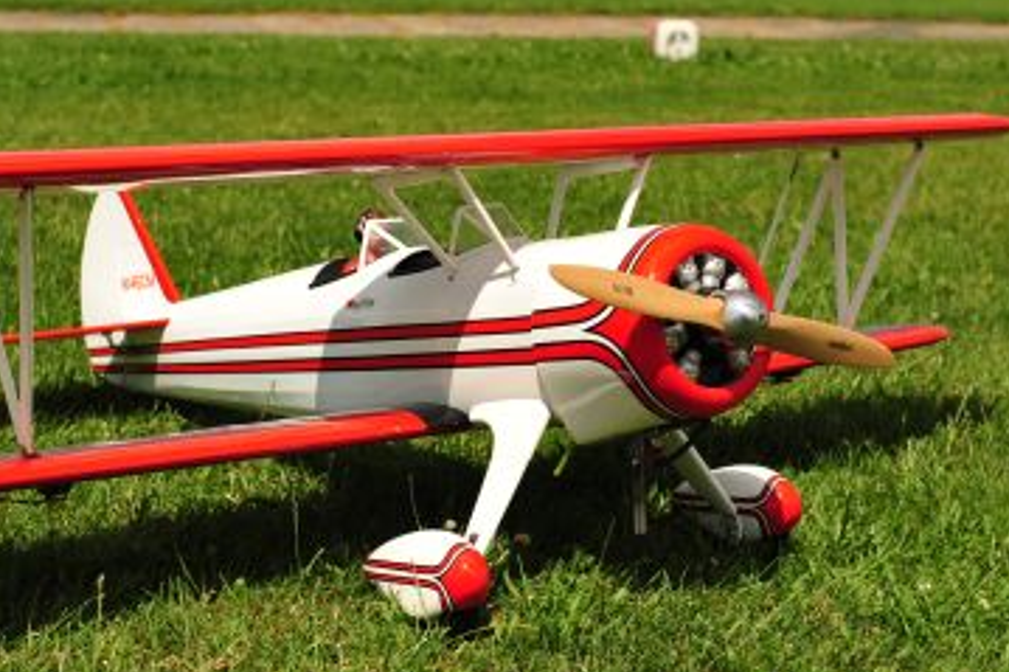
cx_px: 388
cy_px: 347
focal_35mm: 54
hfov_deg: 36.7
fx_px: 1513
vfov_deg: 25.0
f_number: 3.5
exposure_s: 1/4000
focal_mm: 34
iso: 200
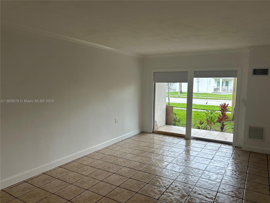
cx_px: 135
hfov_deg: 67.3
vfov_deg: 53.1
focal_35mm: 26
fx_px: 203
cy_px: 102
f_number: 1.5
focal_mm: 5.7
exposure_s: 1/160
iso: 40
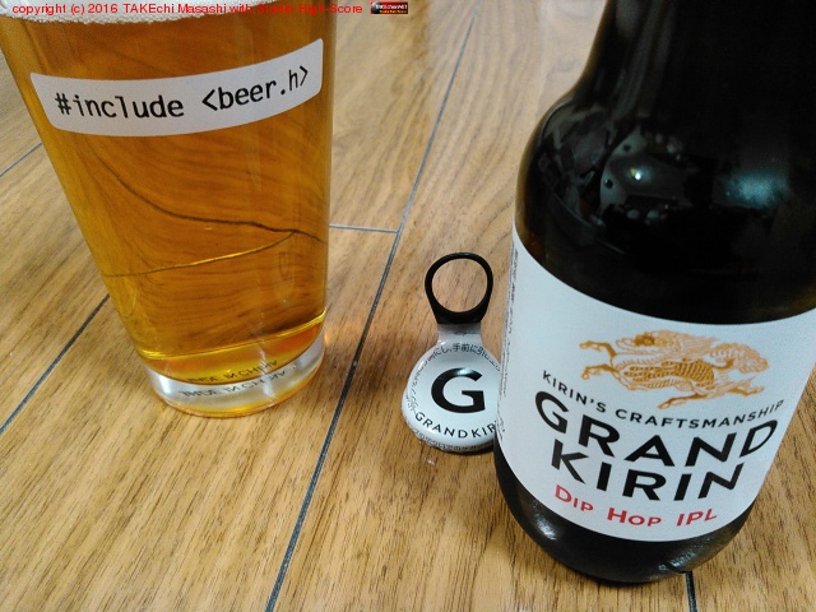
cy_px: 306
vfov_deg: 46.8
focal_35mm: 30
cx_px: 408
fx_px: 707
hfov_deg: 60.0
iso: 640
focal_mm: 4
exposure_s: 1/15
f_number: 2.4
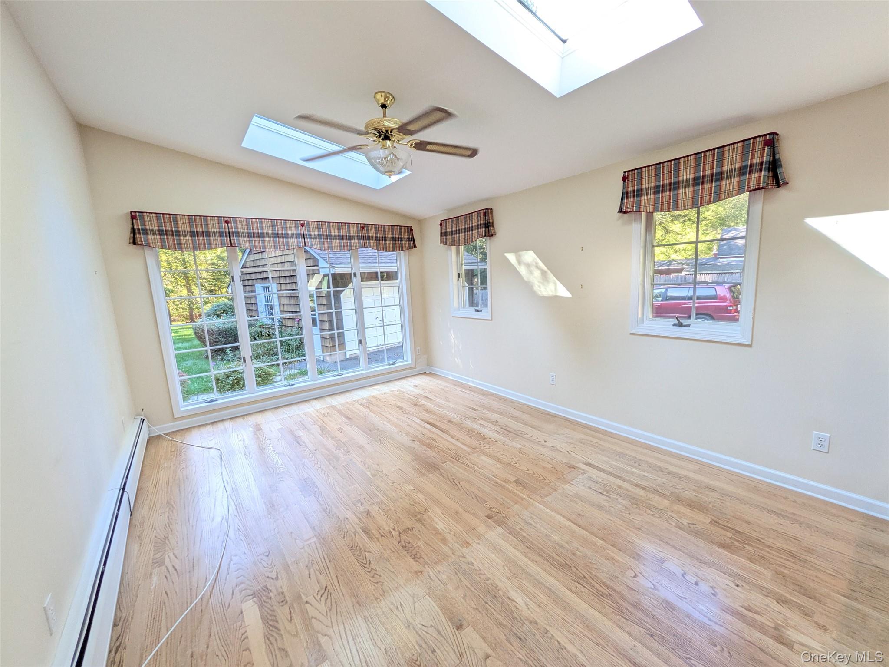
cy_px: 334
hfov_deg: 102.1
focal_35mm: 14
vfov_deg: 85.7
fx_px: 360
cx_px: 444
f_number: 2.2
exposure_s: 1/50
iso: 72
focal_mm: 1.83
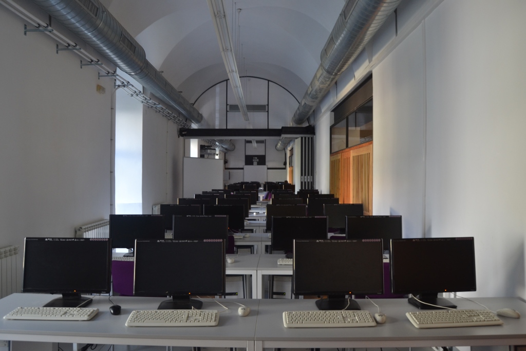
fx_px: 395
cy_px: 176
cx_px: 263
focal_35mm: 27
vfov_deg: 47.9
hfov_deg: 67.4
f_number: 5.6
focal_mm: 18
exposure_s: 1/15
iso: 400
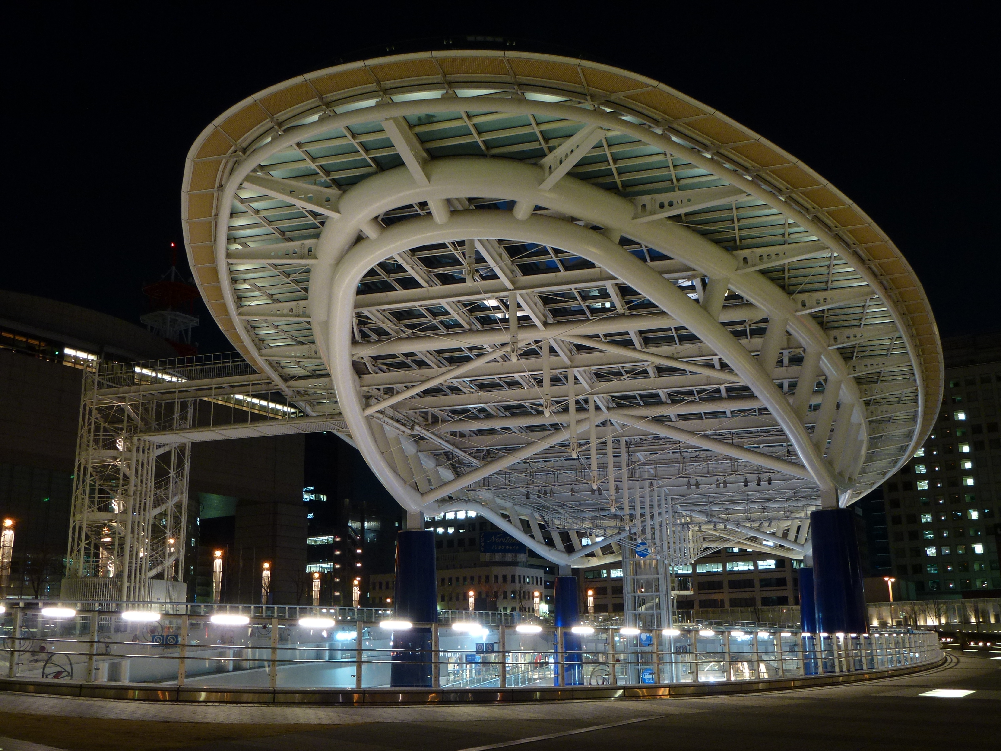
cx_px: 500
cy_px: 376
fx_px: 954
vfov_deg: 42.9
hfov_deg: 55.4
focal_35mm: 33
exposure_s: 1
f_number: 3.6
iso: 100
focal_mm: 5.9
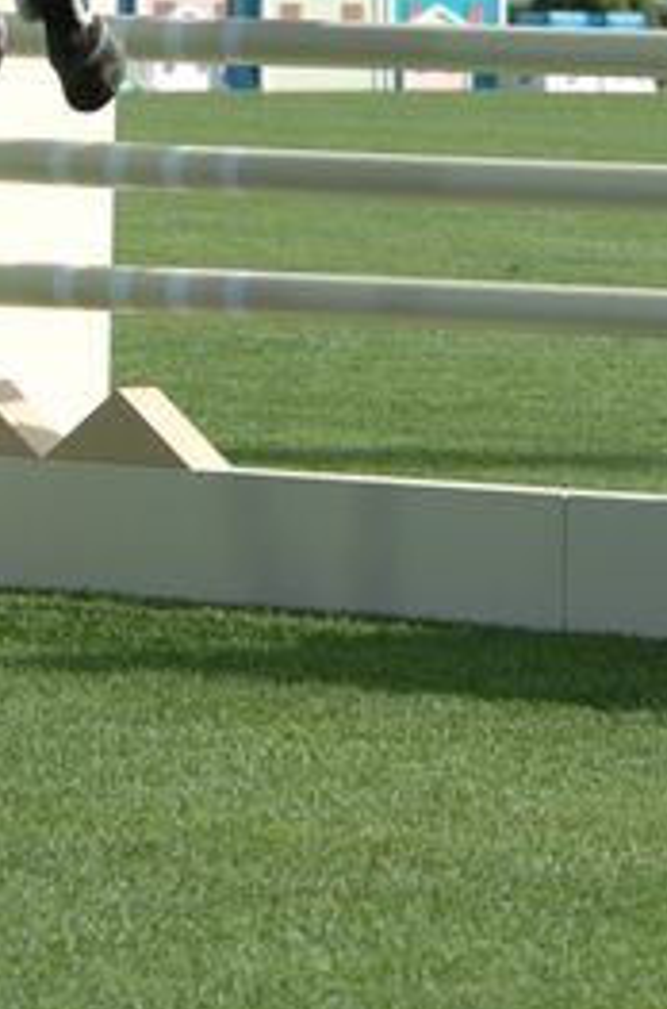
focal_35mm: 424
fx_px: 11845
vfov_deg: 4.9
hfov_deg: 3.2
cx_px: 100
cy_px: -8
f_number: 5.6
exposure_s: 1/800
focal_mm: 116
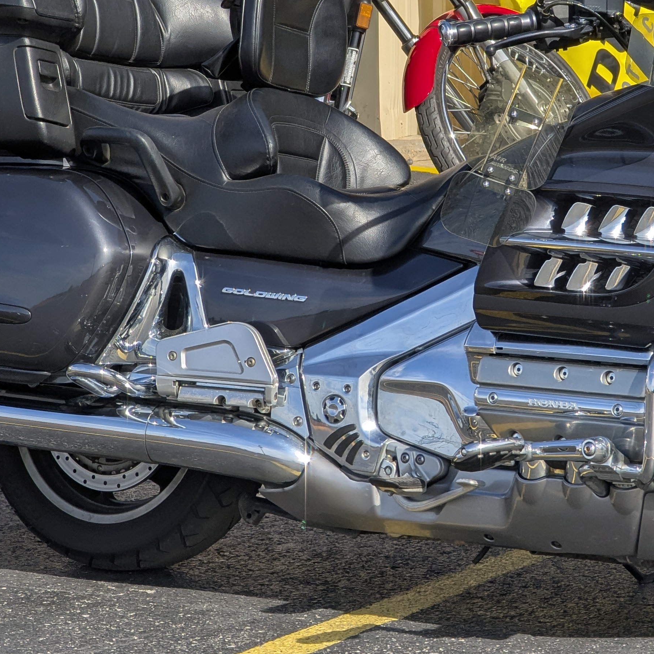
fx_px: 4553
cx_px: 459
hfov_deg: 8.2
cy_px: 214
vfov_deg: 8.2
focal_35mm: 213
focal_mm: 19
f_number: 3.5
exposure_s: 1/682
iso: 32
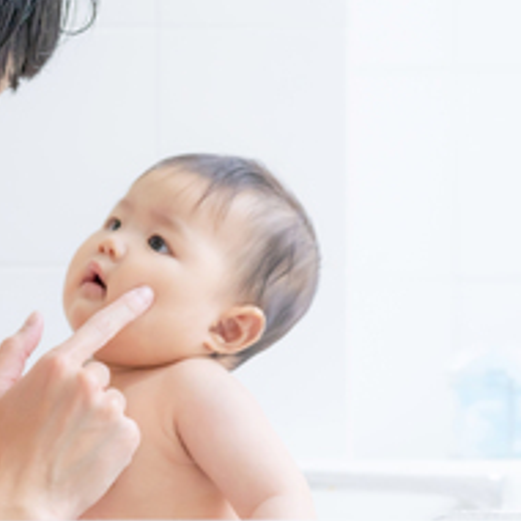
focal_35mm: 143
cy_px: 195
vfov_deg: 12.2
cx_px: -33
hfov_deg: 12.0
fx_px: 2435
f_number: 2.8
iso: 400
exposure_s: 1/160
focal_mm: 50
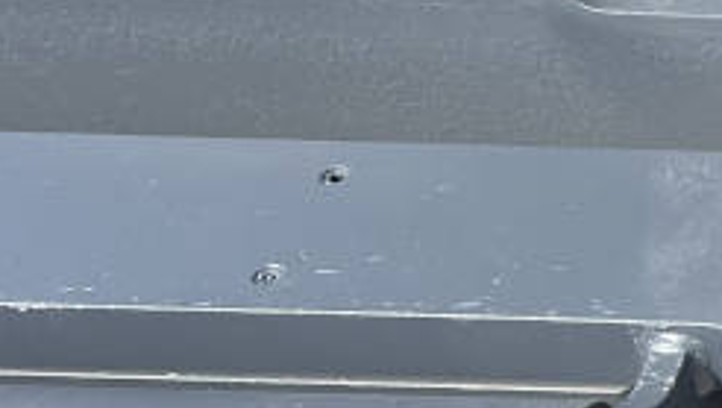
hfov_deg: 15.1
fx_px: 2204
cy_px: -129
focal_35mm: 115
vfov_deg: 10.3
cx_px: 1441
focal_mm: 5.7
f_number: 1.5
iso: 50
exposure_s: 1/1326
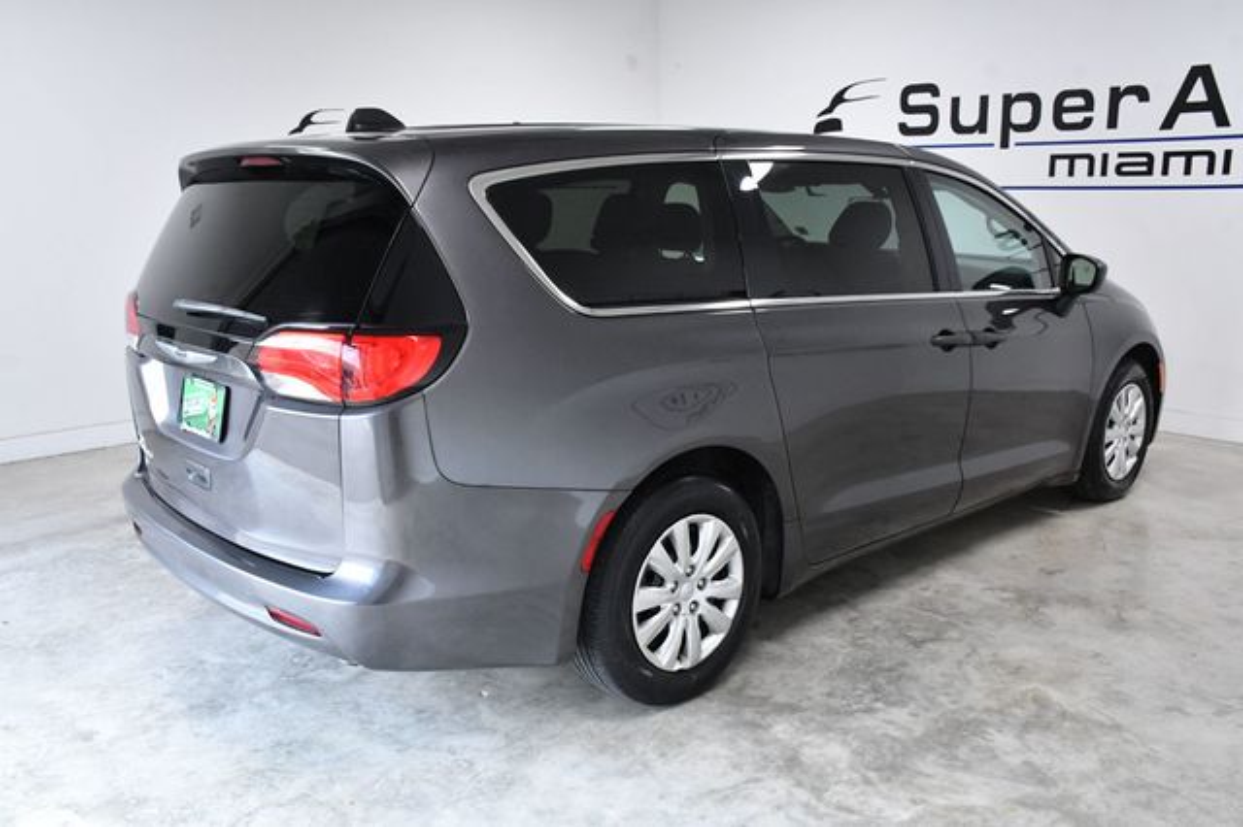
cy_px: 414
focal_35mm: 33
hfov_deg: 57.2
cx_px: 622
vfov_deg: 39.9
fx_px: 1139
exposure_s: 1/320
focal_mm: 22
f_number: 9
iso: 2500
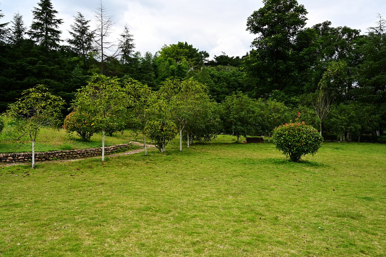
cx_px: 193
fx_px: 311
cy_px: 128
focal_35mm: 29
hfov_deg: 63.7
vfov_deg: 45.0
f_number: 8
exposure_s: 1/125
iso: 280
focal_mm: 29
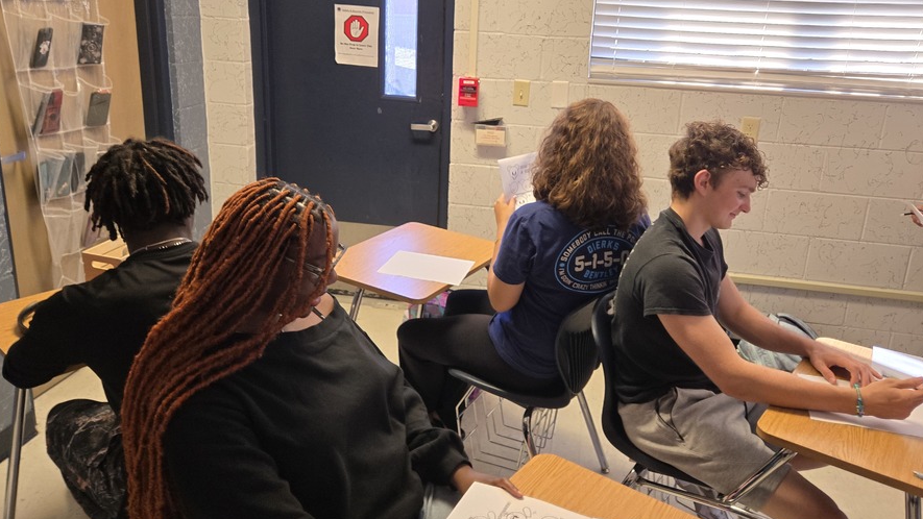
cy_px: 198
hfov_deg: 66.0
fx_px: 710
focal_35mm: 29
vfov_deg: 39.9
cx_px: 486
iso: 250
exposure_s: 1/60
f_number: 1.8
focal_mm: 5.4
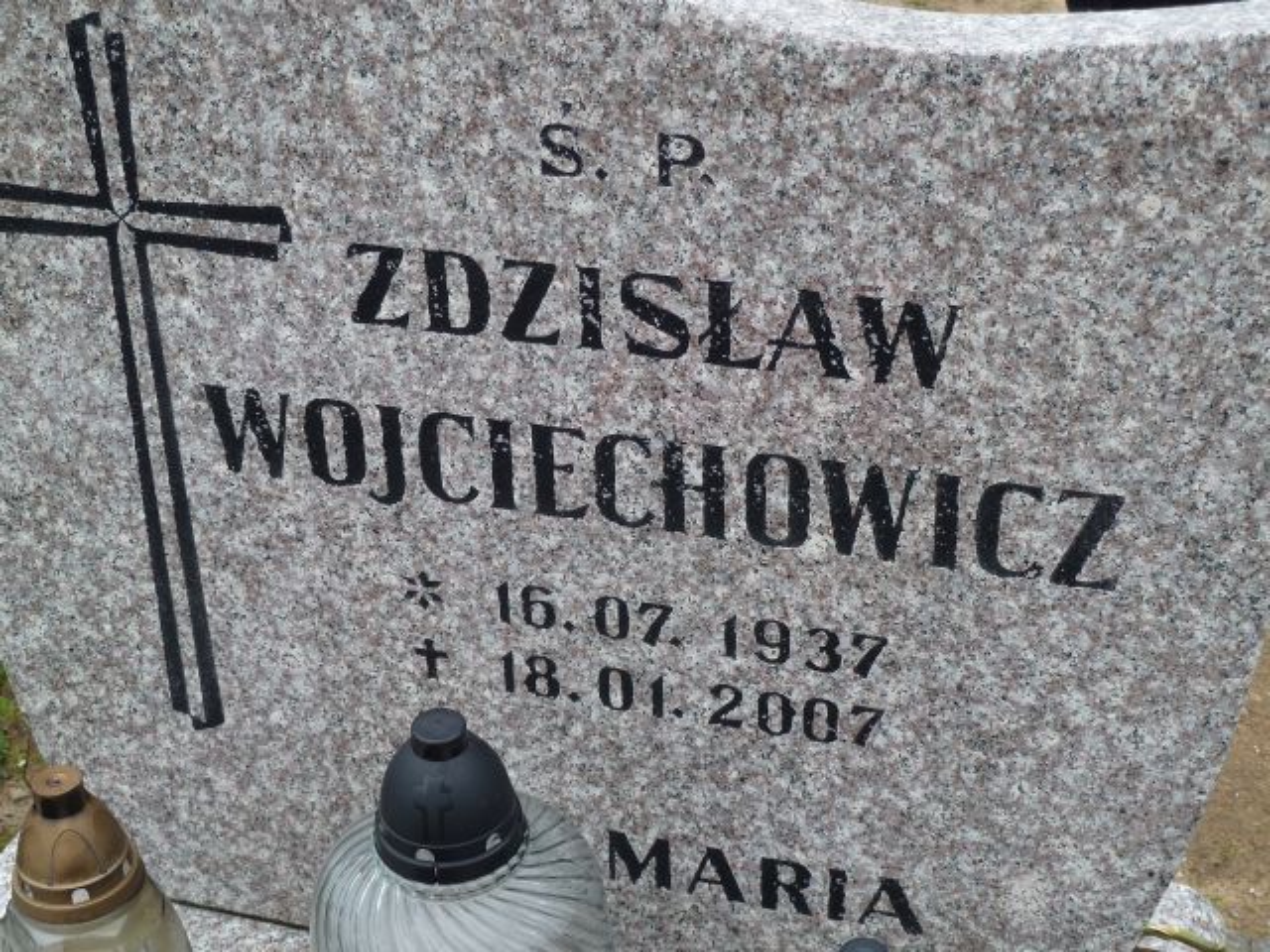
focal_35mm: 59
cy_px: 476
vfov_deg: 24.8
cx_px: 635
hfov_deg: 32.7
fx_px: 2165
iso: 80
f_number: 3.9
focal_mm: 9.7
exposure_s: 1/160
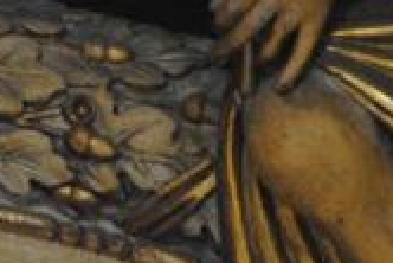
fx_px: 10818
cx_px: -483
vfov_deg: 1.4
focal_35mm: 990
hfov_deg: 2.1
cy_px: -429
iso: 400
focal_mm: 105
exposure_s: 1.6
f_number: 6.3
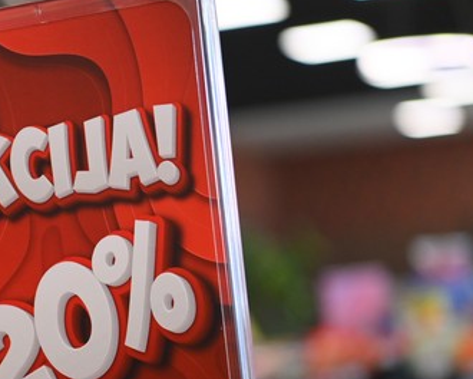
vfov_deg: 9.7
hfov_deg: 12.1
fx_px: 2226
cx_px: 126
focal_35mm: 159
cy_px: 255
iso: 1600
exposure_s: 1/400
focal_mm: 70
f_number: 2.8
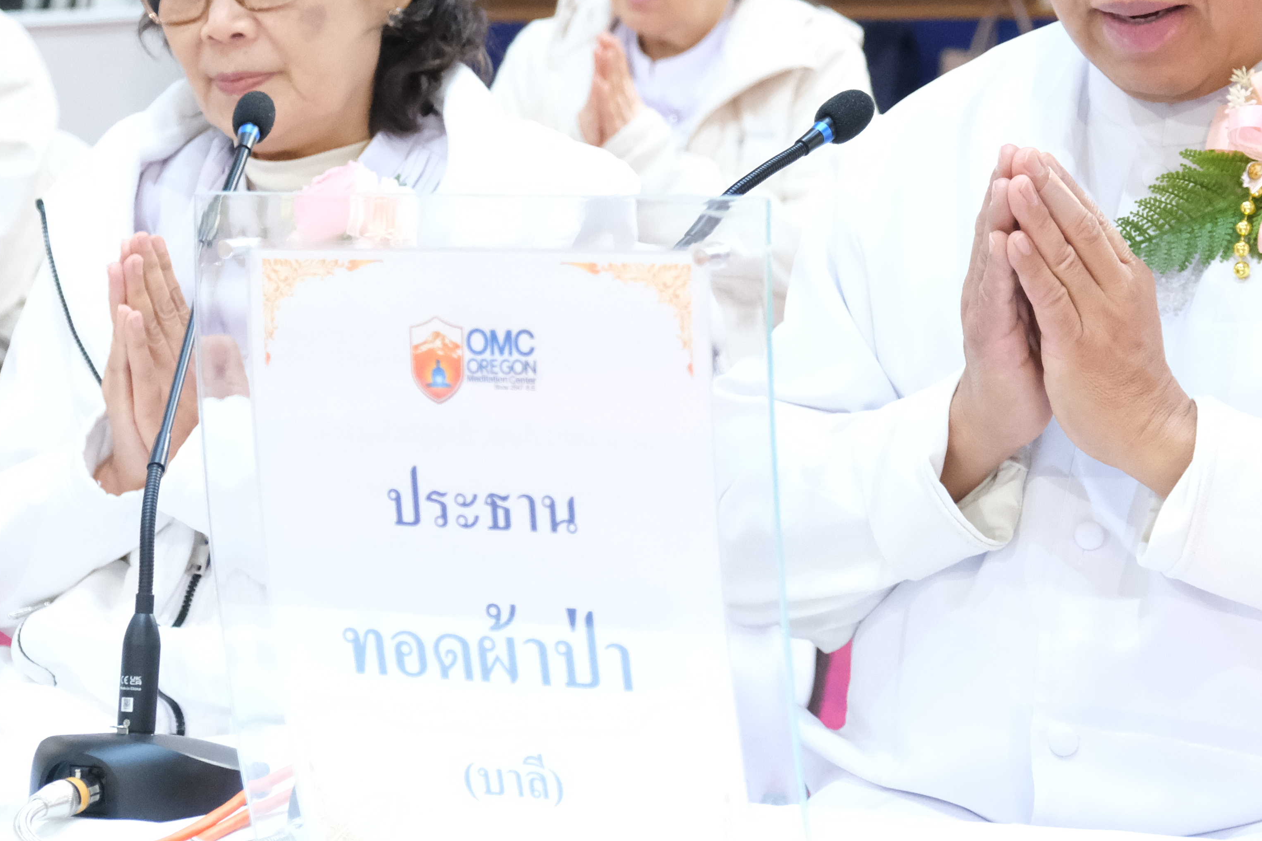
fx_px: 3856
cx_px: 673
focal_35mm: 110
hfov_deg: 18.6
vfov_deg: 12.4
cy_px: 189
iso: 6400
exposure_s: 1/75
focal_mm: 35.8
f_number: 3.6
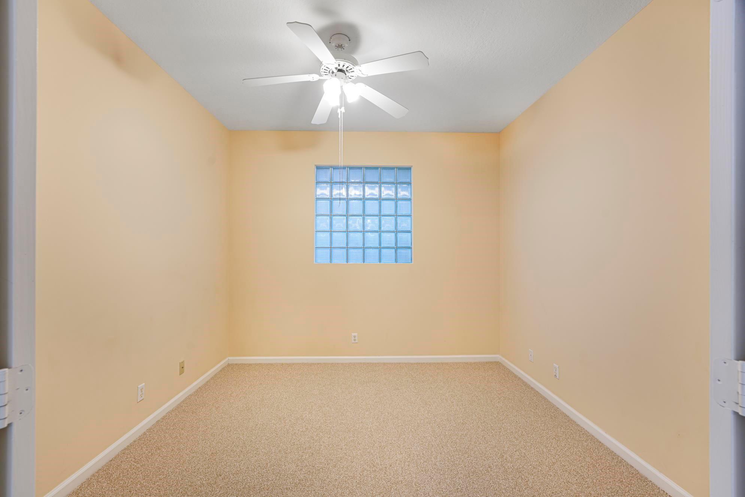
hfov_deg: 101.9
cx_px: 372
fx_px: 302
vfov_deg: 78.8
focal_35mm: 15
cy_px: 248
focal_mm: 14.6
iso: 200
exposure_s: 1/2
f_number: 8
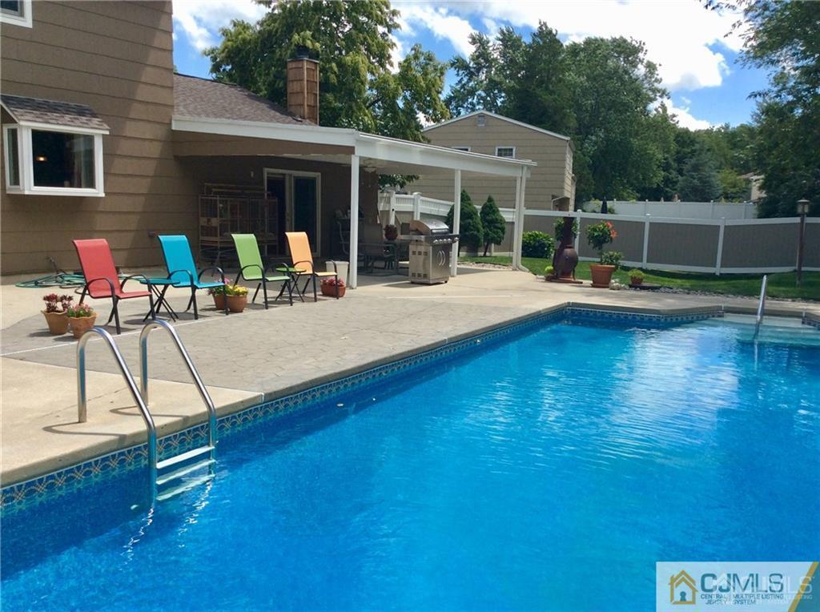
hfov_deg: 56.9
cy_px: 306
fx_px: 757
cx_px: 410
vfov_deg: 44.0
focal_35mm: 32
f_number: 2.4
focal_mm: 3.3
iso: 32
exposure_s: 1/1144
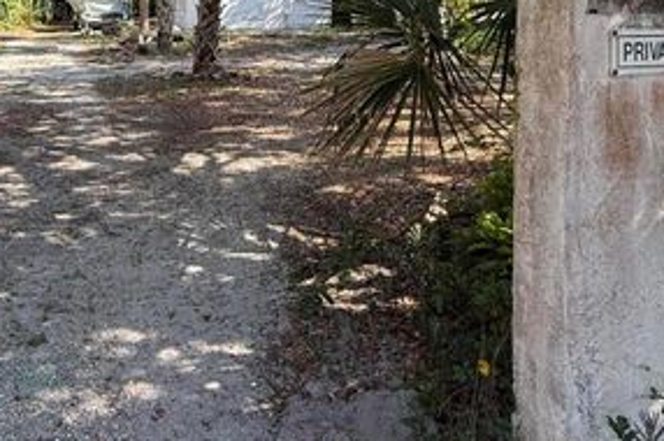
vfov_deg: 35.7
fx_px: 626
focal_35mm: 34
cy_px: 20
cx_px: 253
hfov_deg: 55.3
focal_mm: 2.22
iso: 64
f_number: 2.2
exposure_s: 1/351
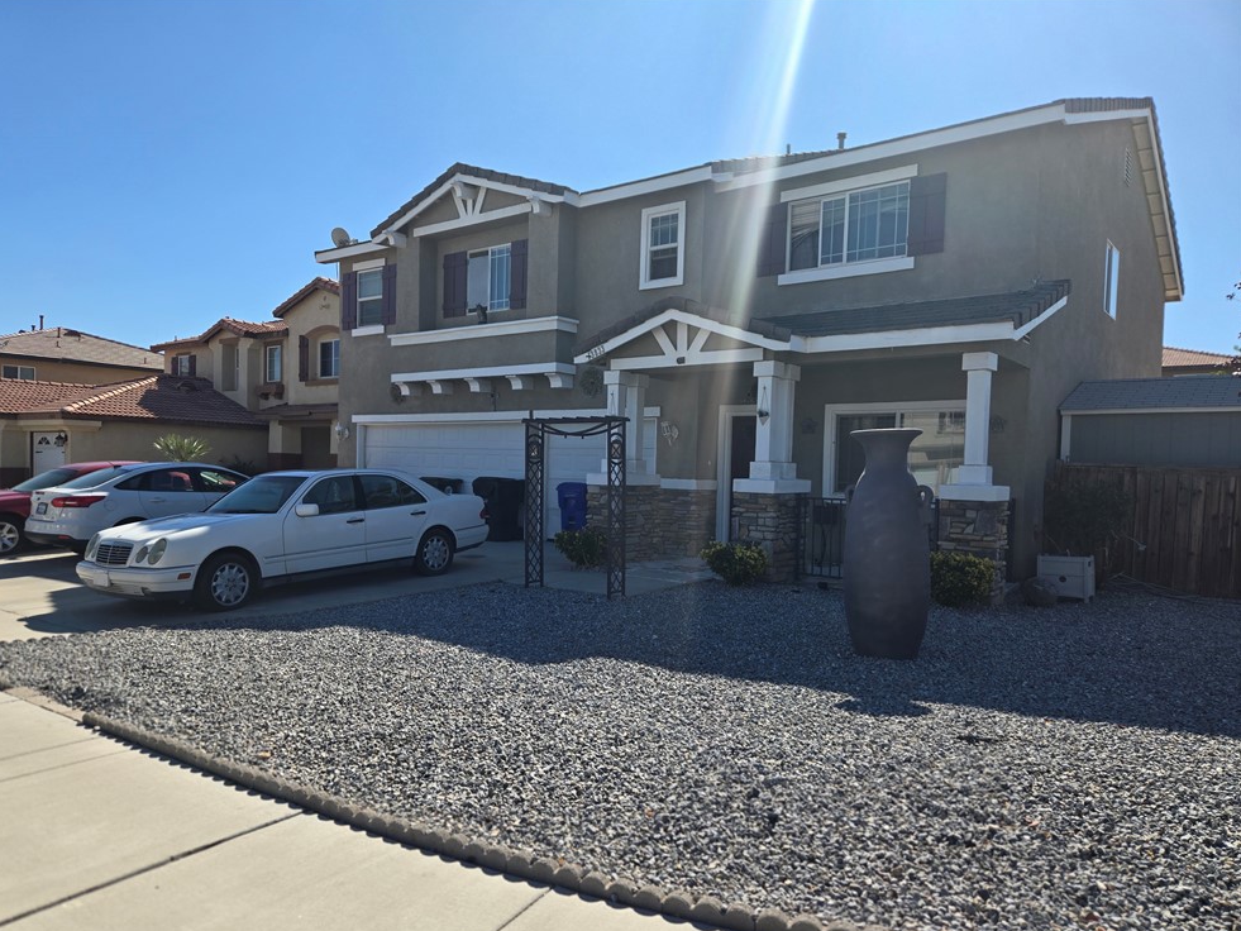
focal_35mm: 24
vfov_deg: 56.8
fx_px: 861
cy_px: 481
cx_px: 600
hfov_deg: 71.6
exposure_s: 1/2088
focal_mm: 5.4
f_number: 1.8
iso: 25
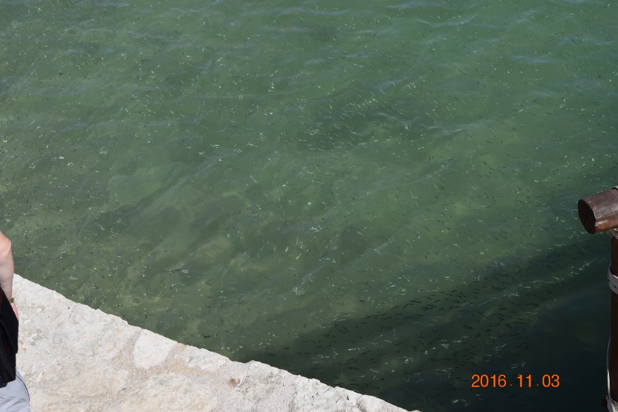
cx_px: 309
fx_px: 1416
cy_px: 206
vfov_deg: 16.5
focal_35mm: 82
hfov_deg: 24.6
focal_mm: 55
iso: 200
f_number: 11
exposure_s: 1/500
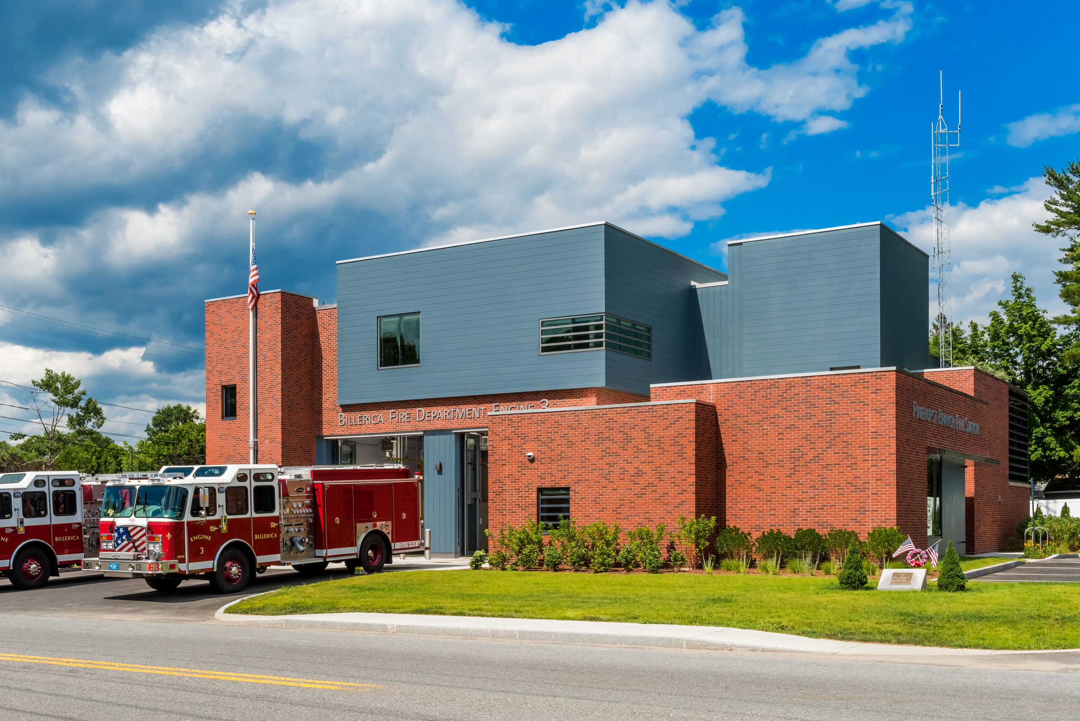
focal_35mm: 32
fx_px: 960
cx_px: 540
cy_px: 360
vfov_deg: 41.2
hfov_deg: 58.7
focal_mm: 32
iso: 400
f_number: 16
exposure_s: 1/320
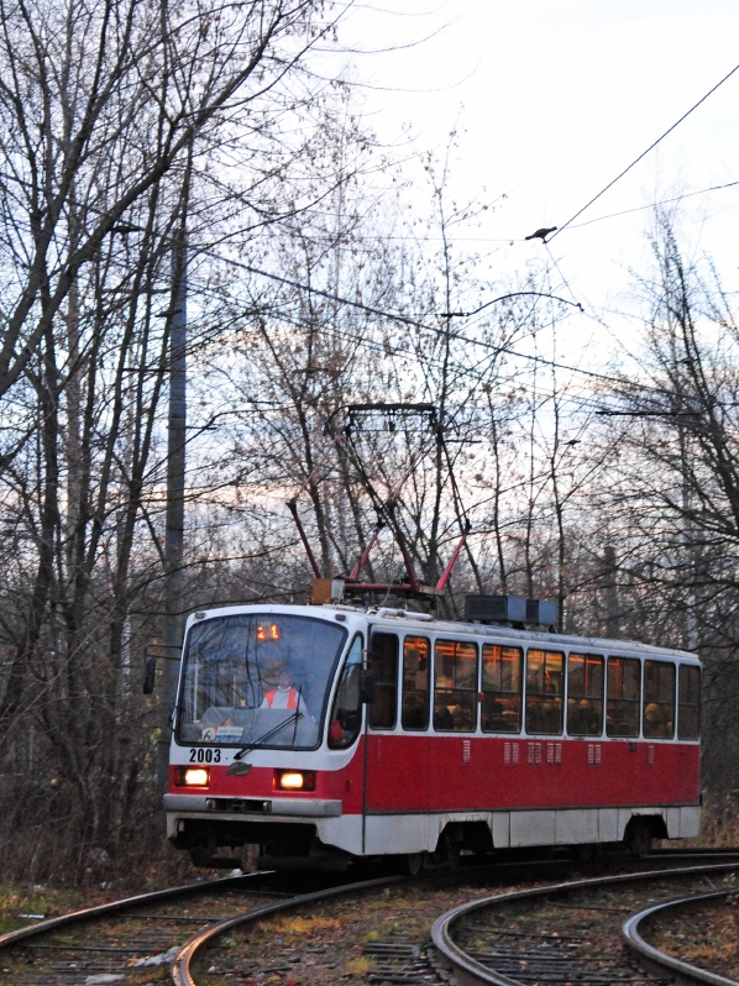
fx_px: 3588
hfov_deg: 11.8
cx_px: 336
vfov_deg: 15.6
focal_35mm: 126
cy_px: 491
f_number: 5.6
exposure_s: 1/60
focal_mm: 58
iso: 800
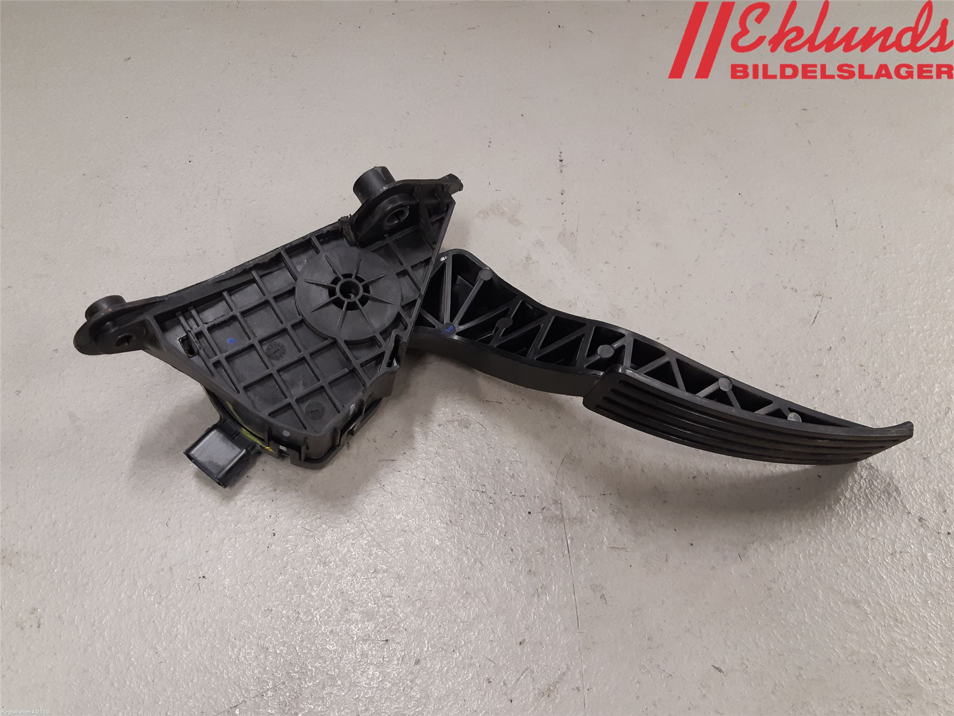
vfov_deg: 53.1
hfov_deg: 67.3
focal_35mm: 26
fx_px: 717
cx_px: 477
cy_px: 358
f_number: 1.7
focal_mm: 3.93
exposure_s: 1/50
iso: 125
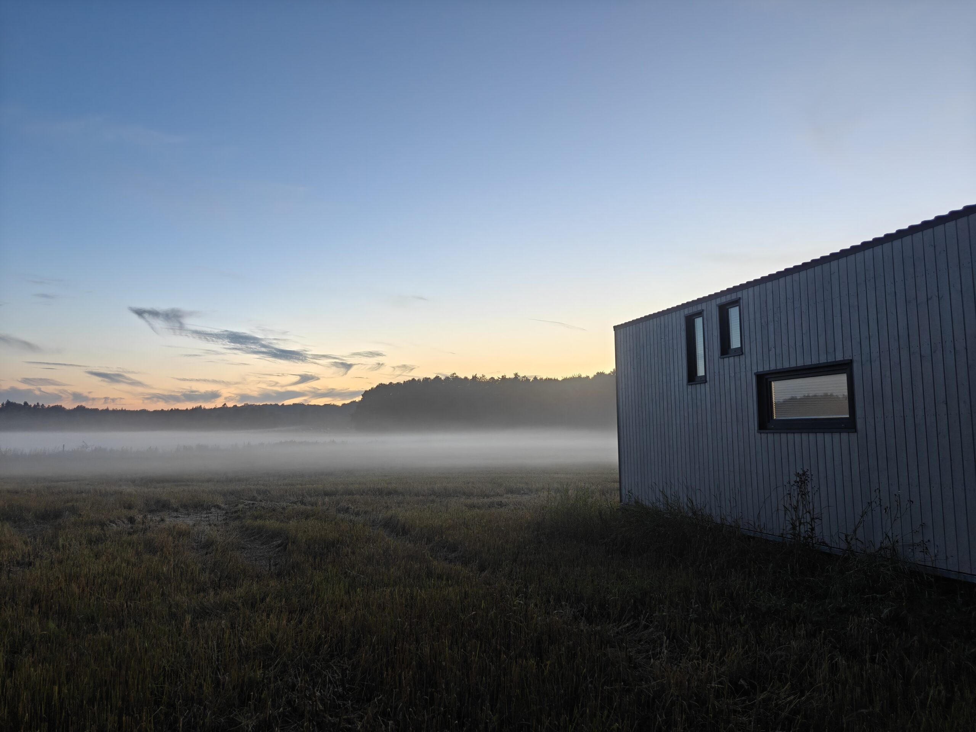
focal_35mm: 23
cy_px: 366
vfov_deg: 58.9
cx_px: 488
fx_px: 648
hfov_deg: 73.9
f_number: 1.6
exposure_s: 1/114
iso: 800
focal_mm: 6.06
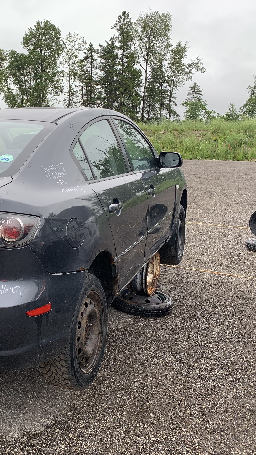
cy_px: 227
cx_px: -9
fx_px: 459
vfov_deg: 52.8
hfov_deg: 28.9
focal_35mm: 38
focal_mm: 4.25
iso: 25
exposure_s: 1/379
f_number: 1.8
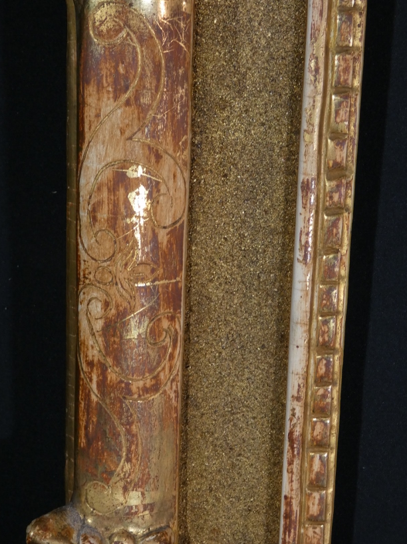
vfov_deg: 24.7
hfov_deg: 18.6
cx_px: 193
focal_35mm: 79
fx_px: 1239
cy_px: 276
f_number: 4.2
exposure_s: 1/80
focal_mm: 11.3
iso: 200
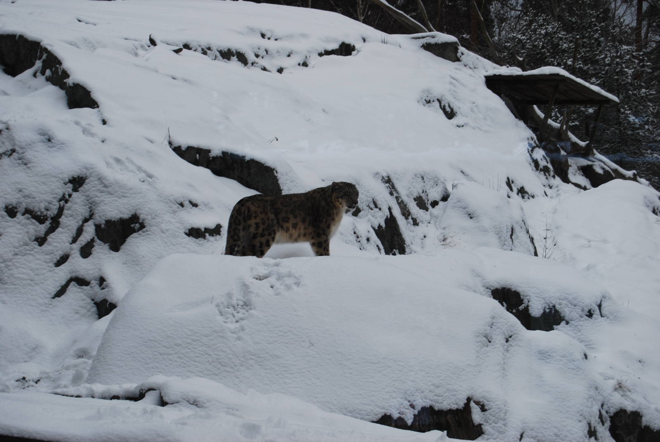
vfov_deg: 16.6
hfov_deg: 24.6
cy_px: 221
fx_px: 1514
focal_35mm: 82
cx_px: 330
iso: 100
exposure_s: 1/250
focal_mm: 55
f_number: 8
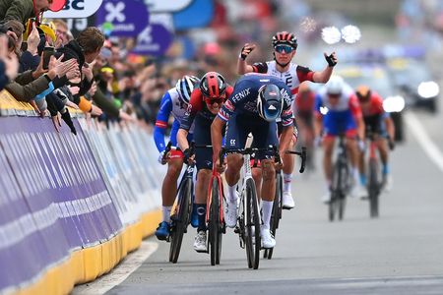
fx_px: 4922
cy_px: 148
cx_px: 222
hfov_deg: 5.2
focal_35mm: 400
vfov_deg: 3.4
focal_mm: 400
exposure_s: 1/4000
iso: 1000
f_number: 2.8
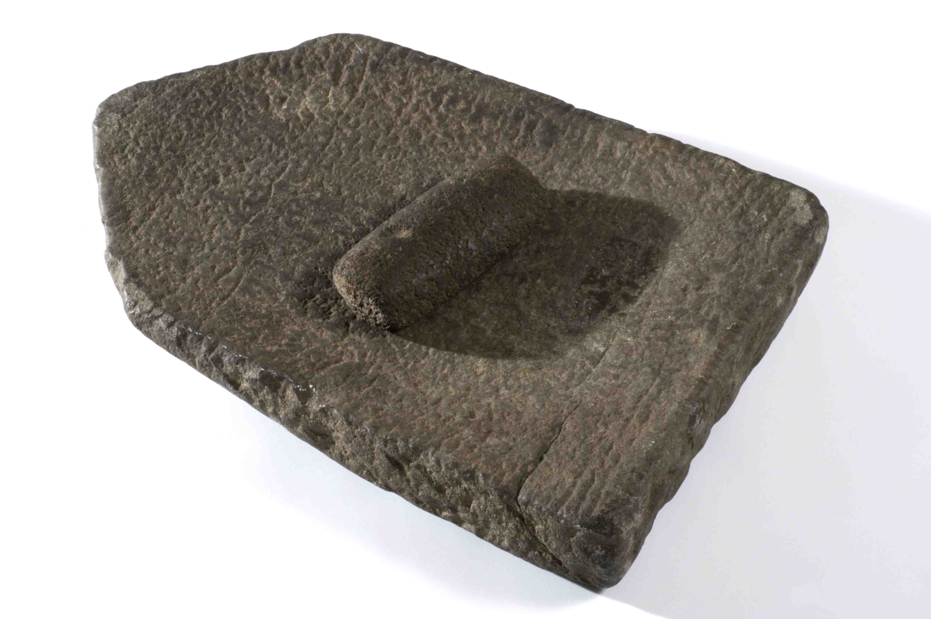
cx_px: 466
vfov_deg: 15.2
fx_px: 2325
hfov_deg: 22.6
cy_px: 310
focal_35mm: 90
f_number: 32
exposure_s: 1/2
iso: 200
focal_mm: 60
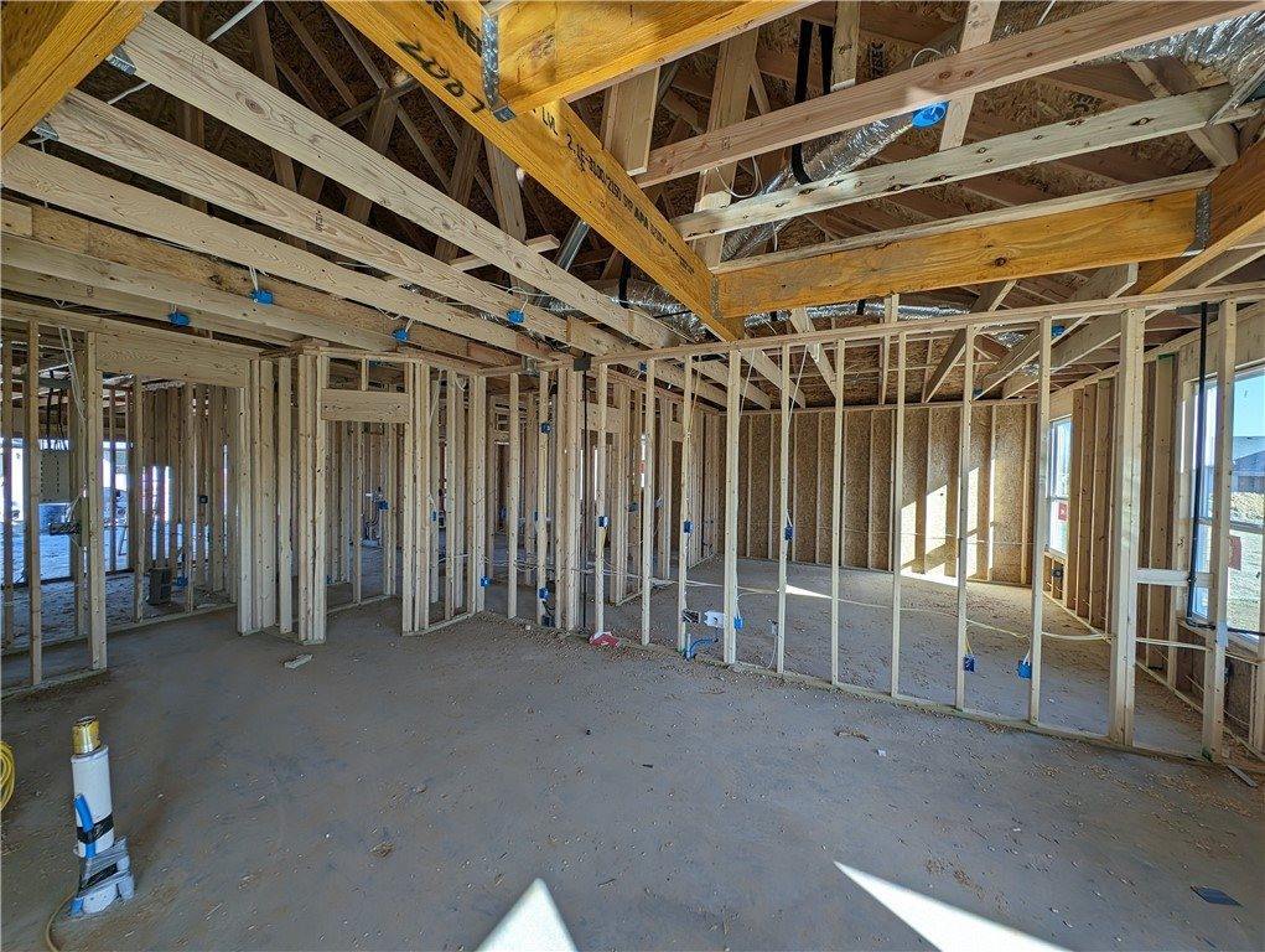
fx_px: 439
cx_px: 632
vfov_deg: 94.6
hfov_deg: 110.5
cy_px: 476
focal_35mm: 12
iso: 48
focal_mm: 2.23
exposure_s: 1/252
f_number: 1.95
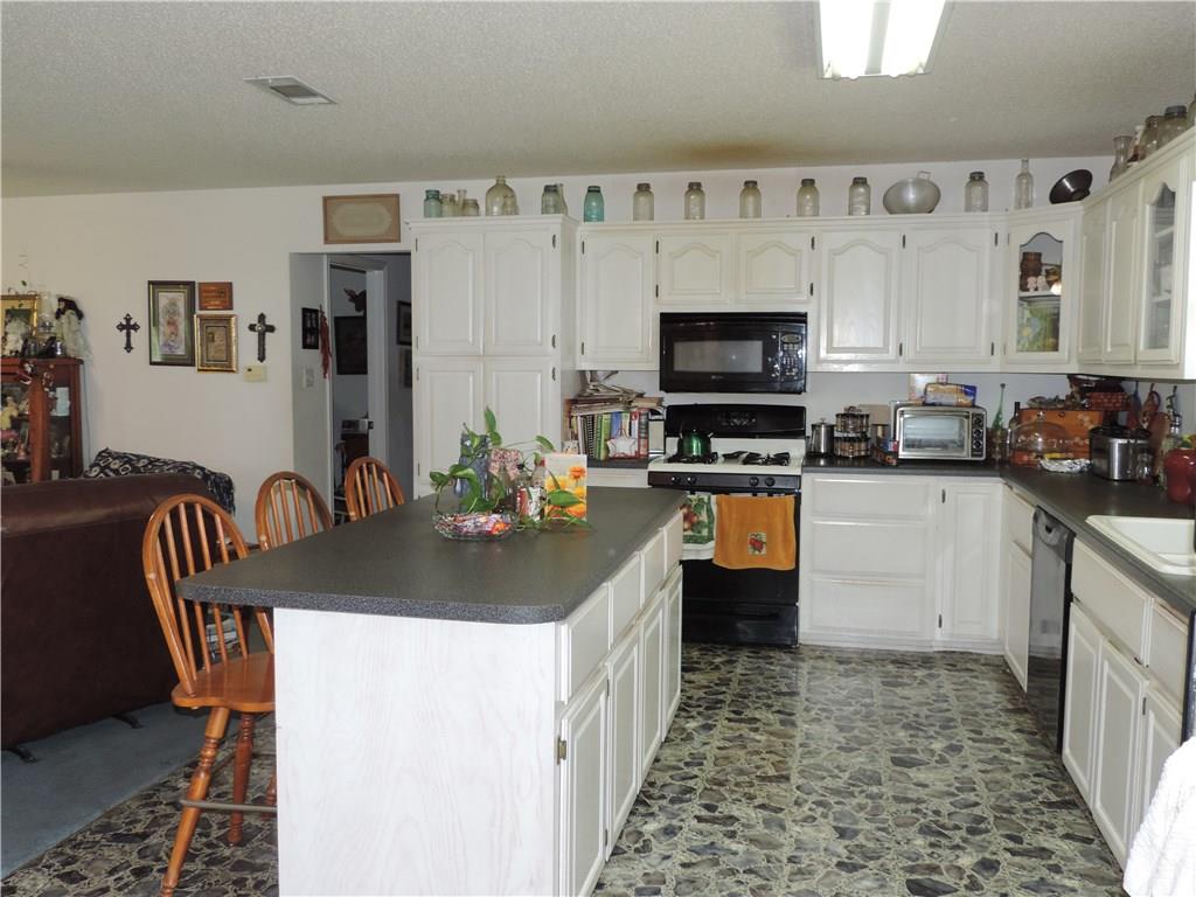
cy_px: 448
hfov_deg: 60.0
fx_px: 1037
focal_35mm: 30
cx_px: 598
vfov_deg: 46.8
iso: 200
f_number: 3.1
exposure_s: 1/30
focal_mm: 5.3
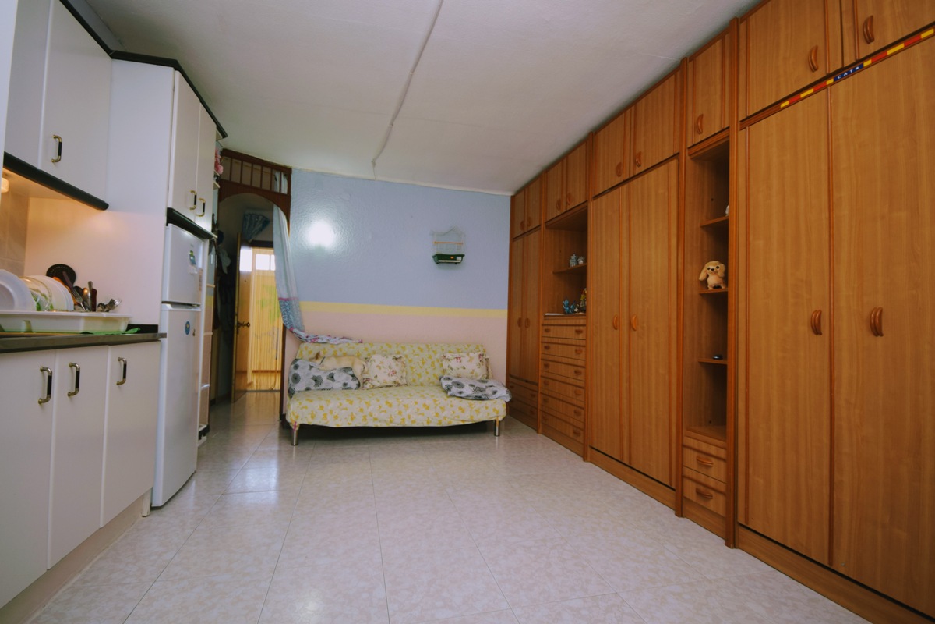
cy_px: 312
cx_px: 468
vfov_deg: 72.1
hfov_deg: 95.0
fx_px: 429
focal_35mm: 16
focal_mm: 11
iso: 400
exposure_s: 1/100
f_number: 4.2
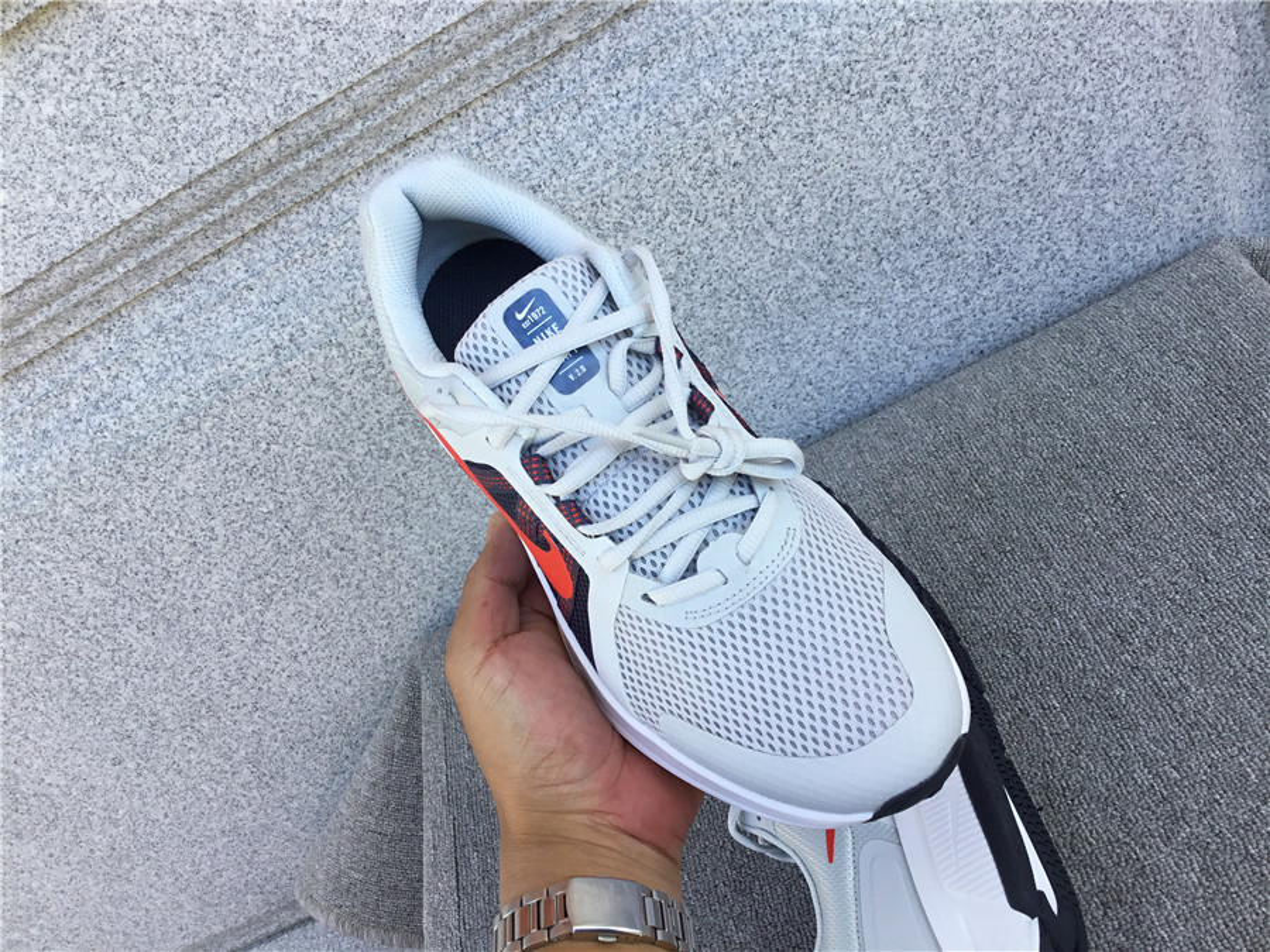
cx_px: 635
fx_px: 1137
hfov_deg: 58.4
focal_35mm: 31
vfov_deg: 45.4
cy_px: 476
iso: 25
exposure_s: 1/252
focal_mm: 3.3
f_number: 2.4
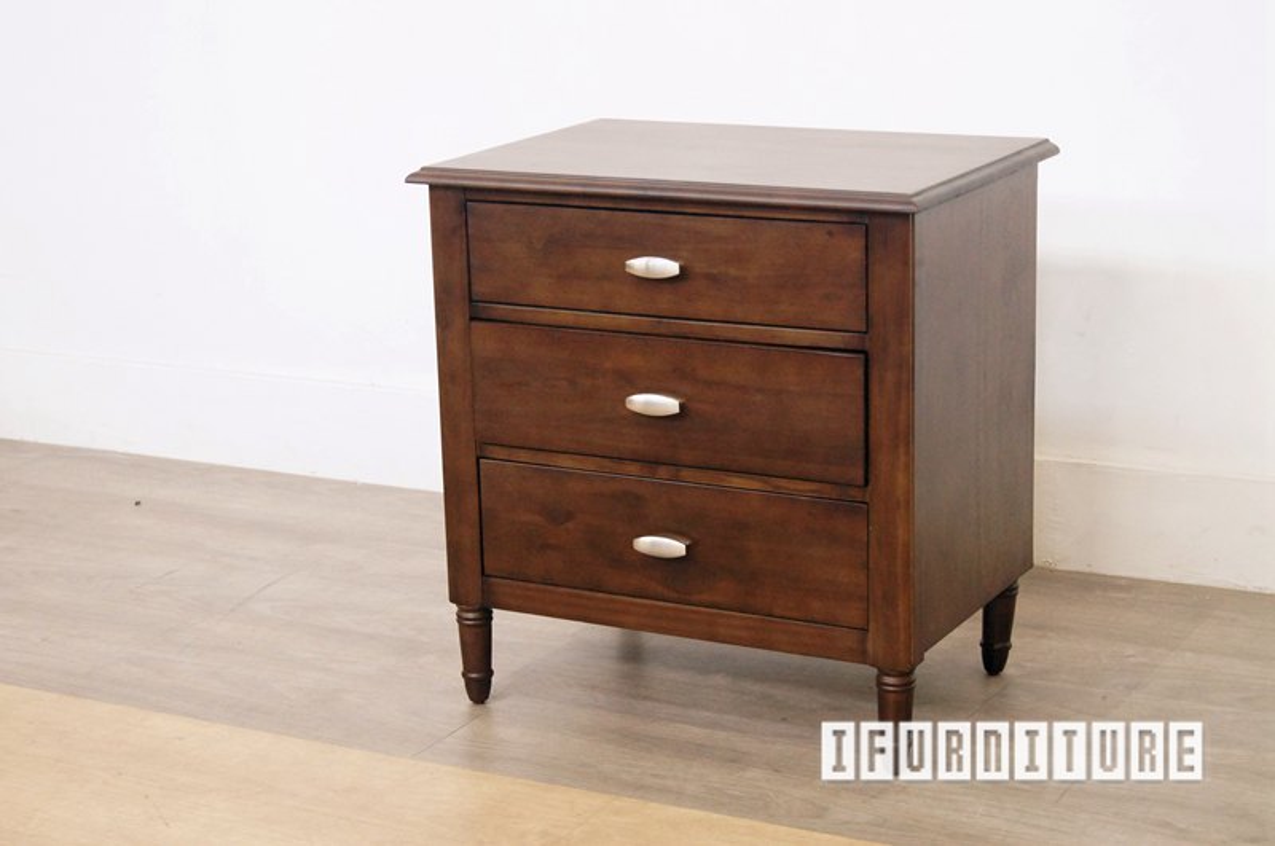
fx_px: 2652
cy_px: 423
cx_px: 638
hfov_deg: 27.0
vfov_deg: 18.1
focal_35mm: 75
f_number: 5.6
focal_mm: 50
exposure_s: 1/80
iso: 1600
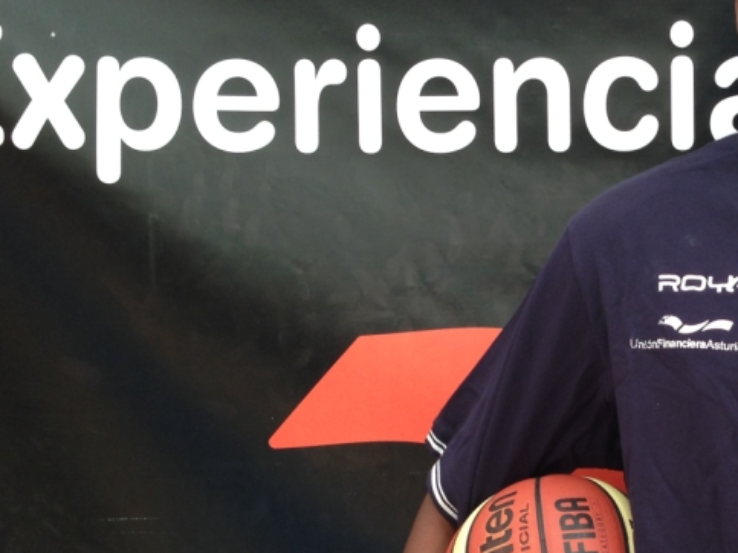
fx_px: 1492
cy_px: 402
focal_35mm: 70
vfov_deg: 20.9
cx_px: 616
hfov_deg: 27.1
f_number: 2.4
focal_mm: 4.12
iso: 50
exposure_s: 1/20
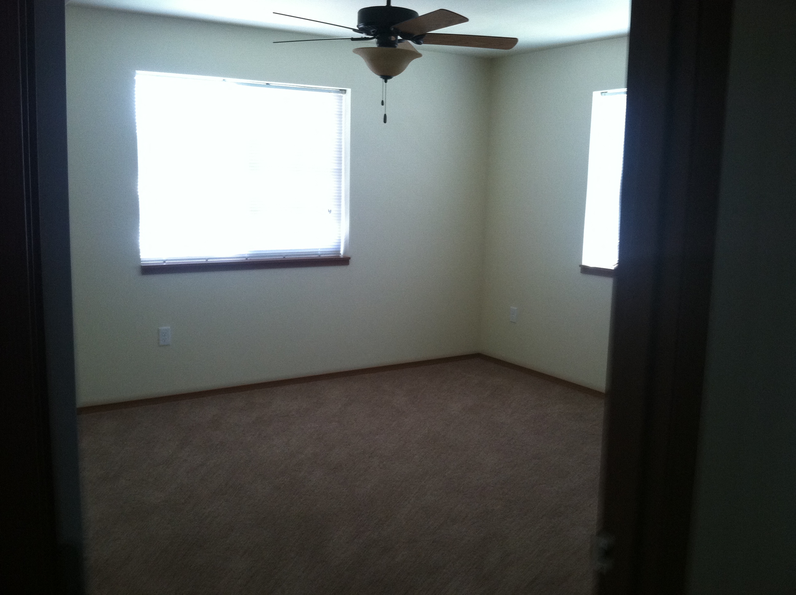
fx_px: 804
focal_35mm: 35
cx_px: 398
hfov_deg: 52.7
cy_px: 298
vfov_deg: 40.6
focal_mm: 3.85
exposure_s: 1/15
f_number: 2.8
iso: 125
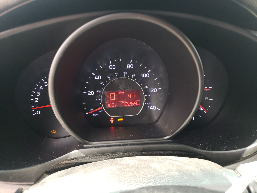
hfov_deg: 67.3
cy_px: 96
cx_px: 128
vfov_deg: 53.1
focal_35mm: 26
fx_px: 193
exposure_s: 1/60.2
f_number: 1.5
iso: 65
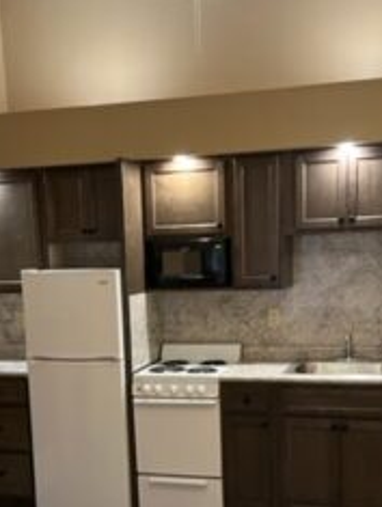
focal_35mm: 53
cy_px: 373
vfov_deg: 35.4
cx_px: 164
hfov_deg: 27.6
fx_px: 778
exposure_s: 1/60
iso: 200
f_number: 1.5
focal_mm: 5.7
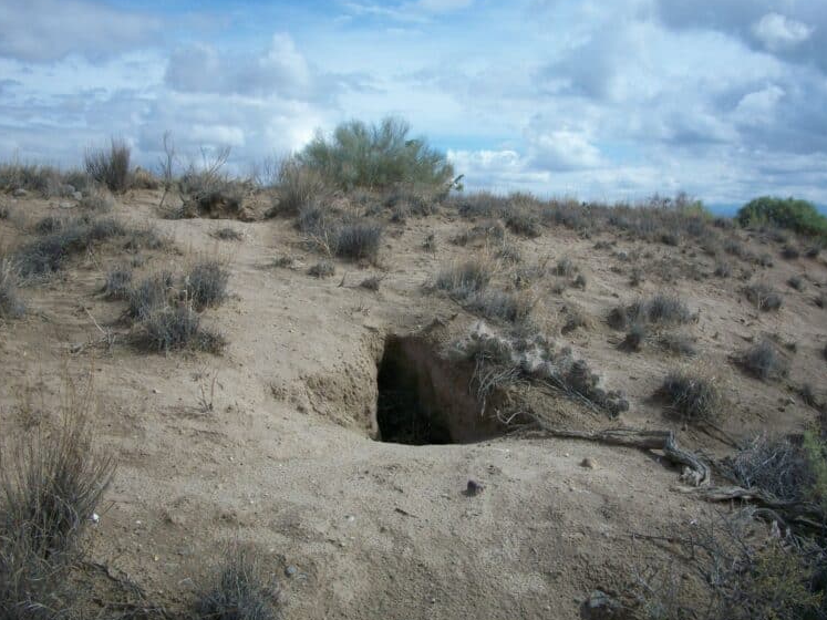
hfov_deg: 51.4
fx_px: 860
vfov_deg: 39.6
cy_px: 307
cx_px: 414
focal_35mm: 36
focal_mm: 6.3
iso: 80
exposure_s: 1/500
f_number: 5.6
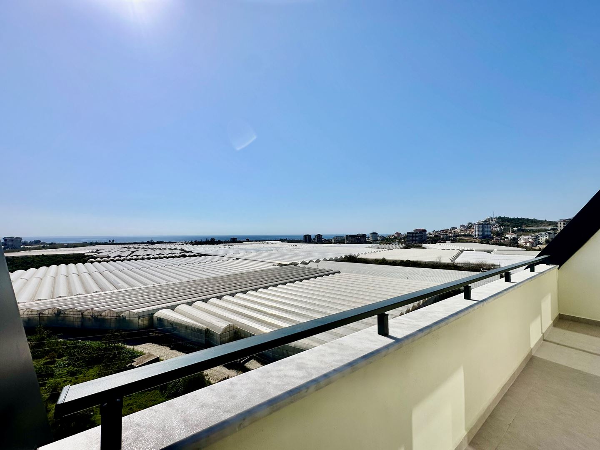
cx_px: 300
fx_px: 243
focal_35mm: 14
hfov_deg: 102.1
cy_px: 225
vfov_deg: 85.7
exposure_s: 1/7813
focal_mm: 2.22
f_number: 2.2
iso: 50
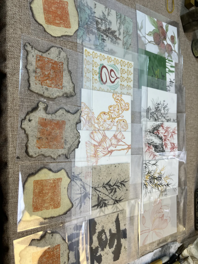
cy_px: 132
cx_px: 99
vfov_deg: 67.3
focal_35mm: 26
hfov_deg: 53.1
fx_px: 198
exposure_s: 1/324
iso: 50
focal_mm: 5.1
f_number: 1.6
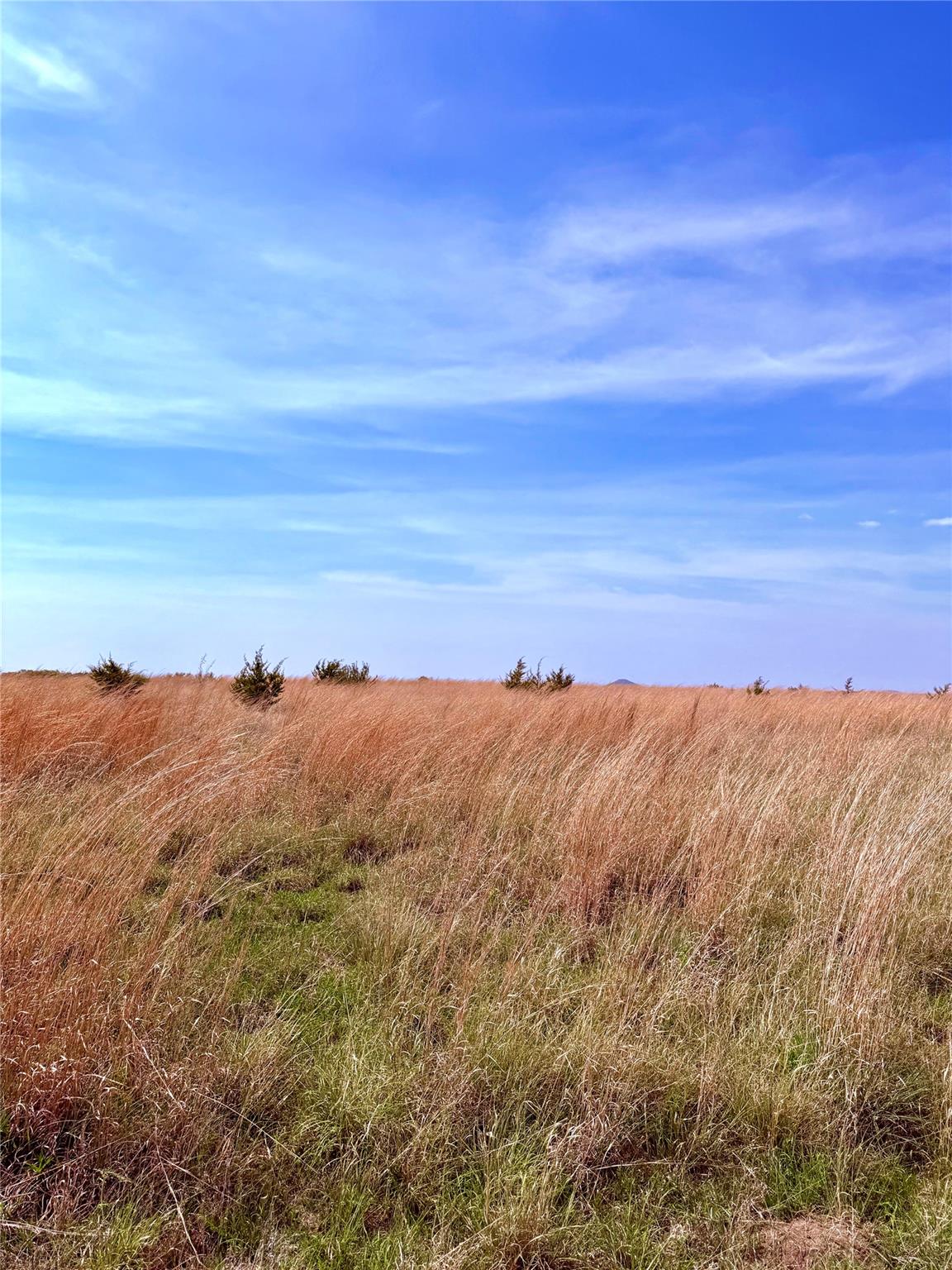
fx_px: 880
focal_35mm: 24
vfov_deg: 71.6
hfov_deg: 56.8
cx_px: 476
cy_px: 635
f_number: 1.78
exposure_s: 1/9091
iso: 80
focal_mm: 6.76
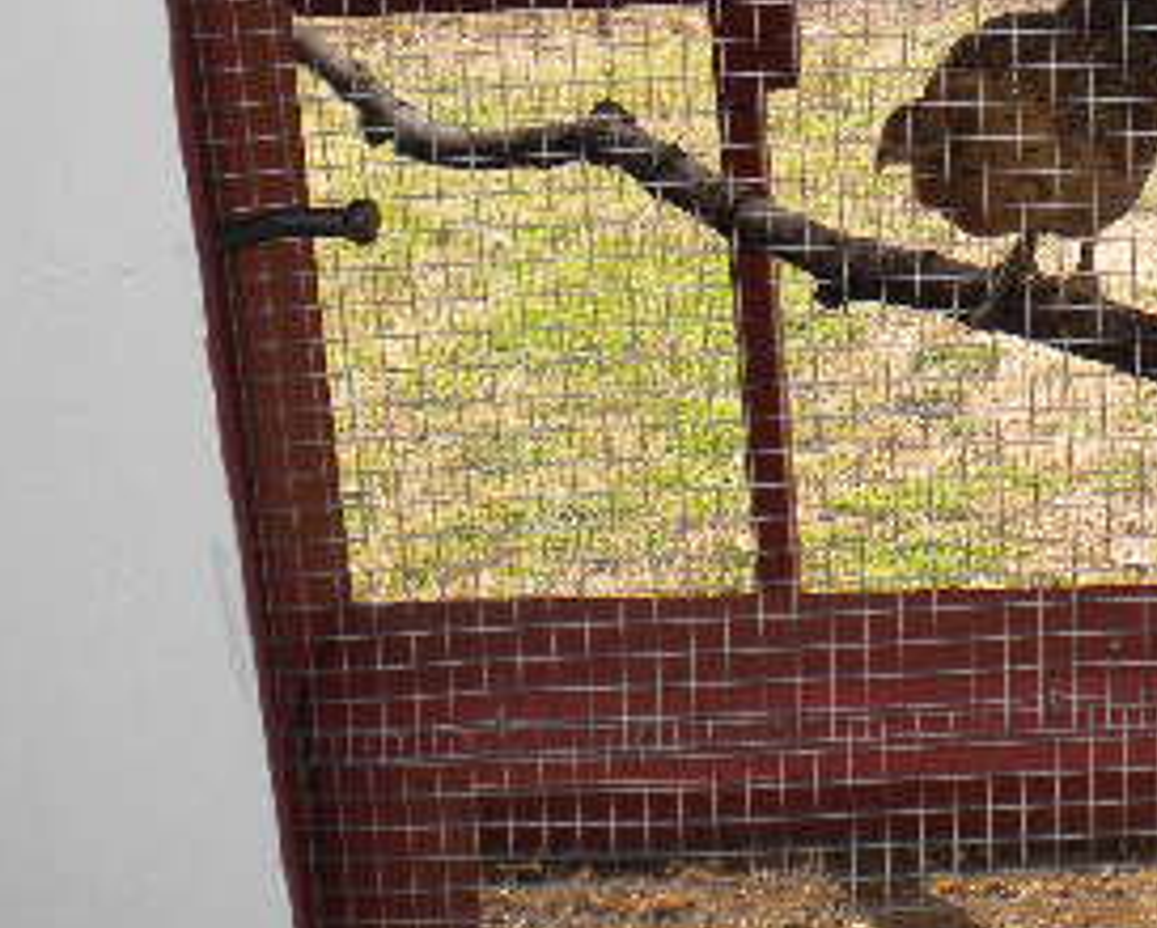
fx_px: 2742
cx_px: 1072
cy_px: -42
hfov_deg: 23.1
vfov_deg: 18.6
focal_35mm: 80
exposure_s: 1/180
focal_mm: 6.3
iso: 80
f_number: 4.6
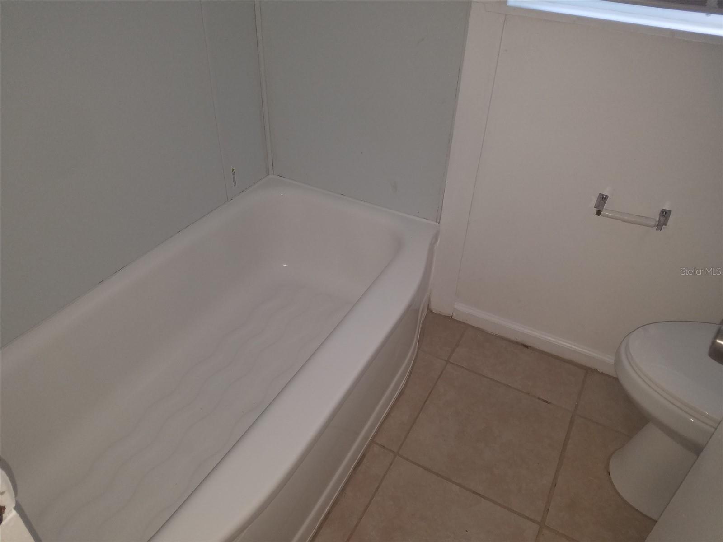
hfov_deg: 67.3
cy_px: 271
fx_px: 543
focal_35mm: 26
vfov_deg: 53.1
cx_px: 362
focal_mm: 4.2
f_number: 1.7
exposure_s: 1/60
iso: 100
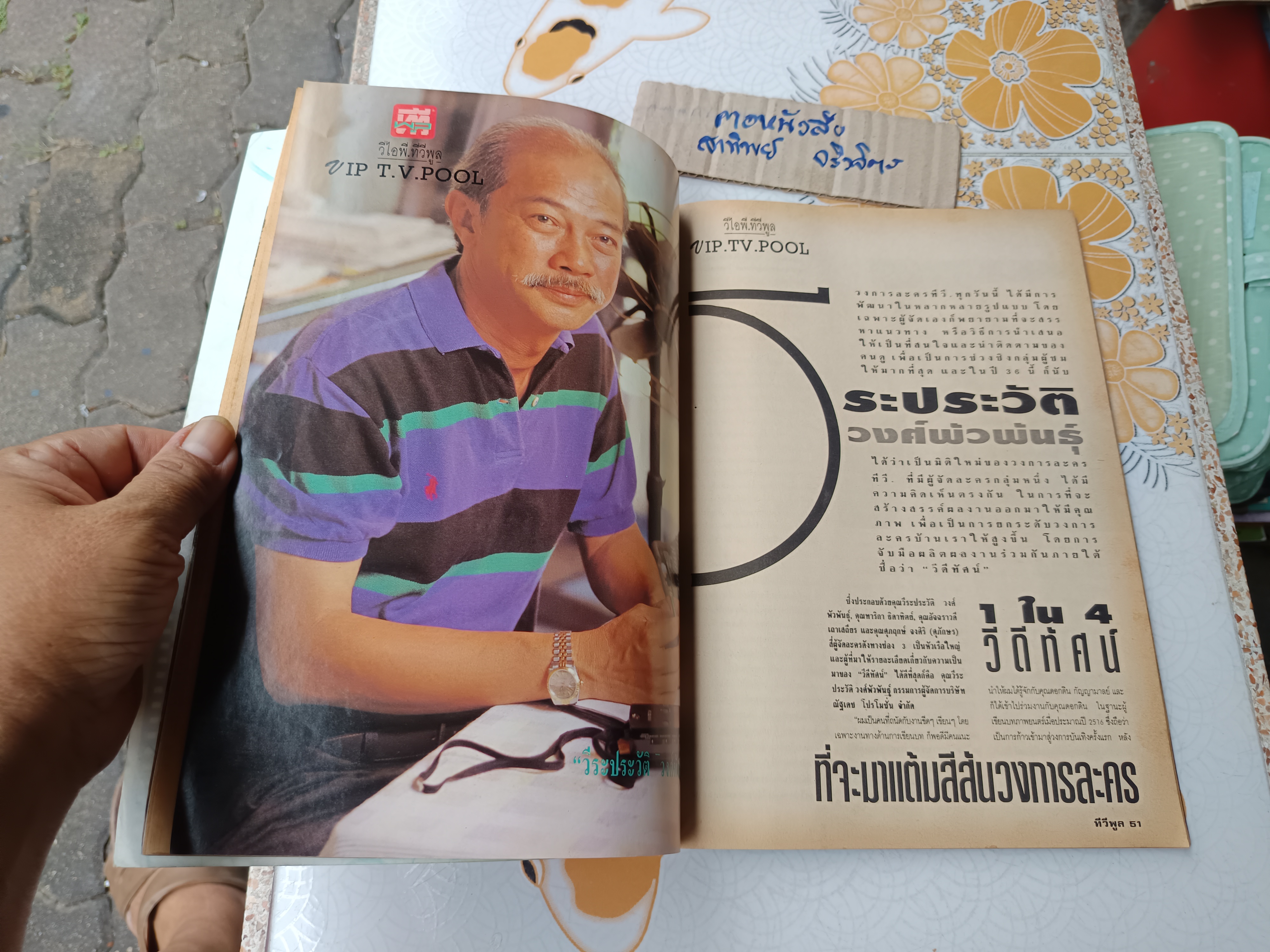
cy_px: 476
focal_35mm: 24
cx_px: 635
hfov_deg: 71.6
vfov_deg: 56.8
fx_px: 881
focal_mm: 5.31
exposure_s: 1/100
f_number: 1.7
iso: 76
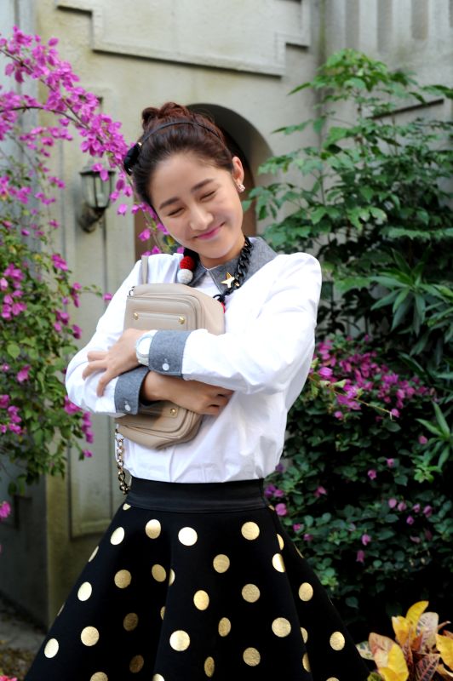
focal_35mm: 55
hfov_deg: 24.6
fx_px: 1040
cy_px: 340
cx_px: 226
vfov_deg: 36.3
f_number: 4.5
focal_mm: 55
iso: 400
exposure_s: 1/50
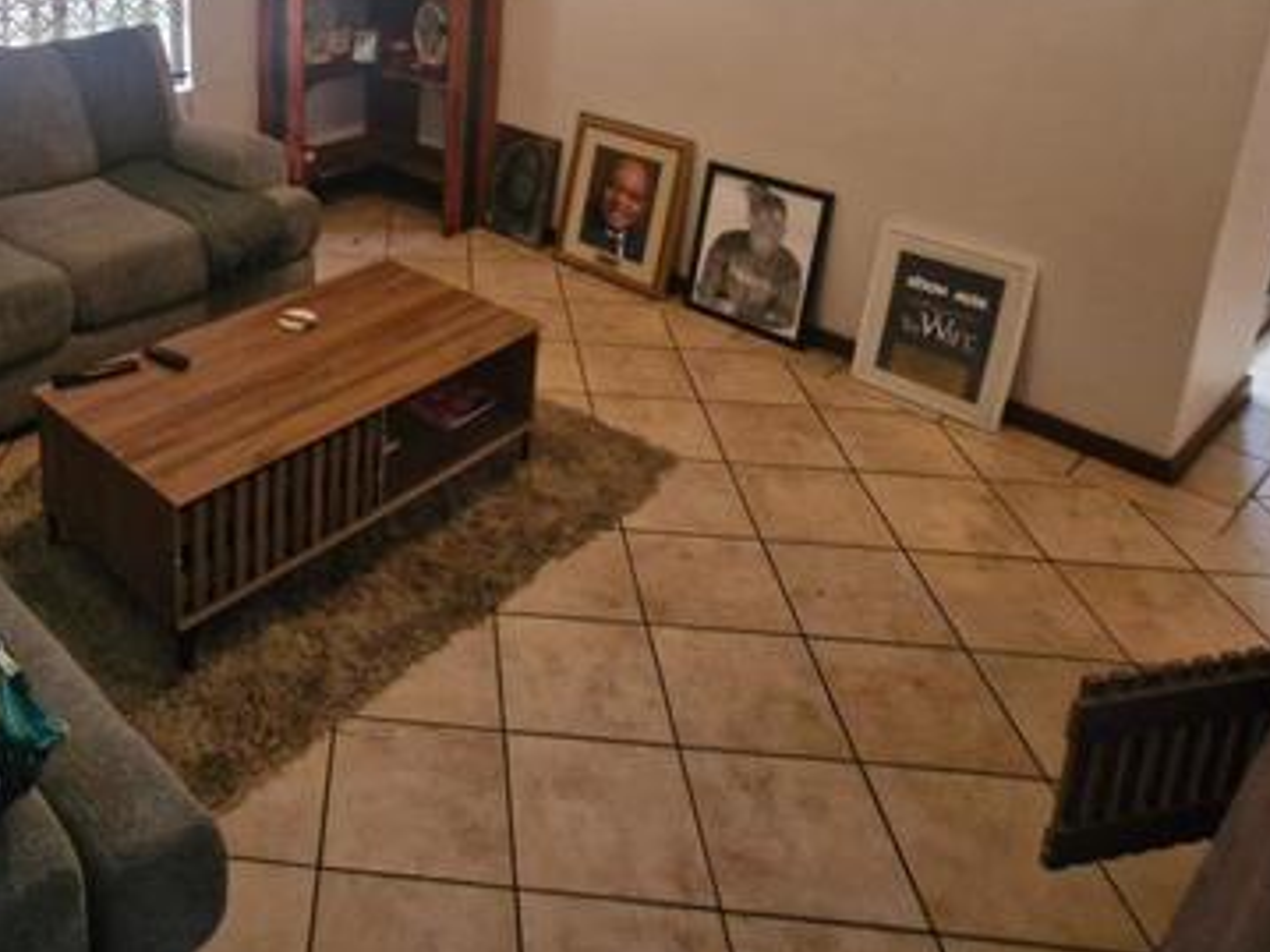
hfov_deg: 57.5
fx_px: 1064
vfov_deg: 44.2
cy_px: 106
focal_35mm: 29
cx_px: 269
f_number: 2.2
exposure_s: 1/33
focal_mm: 1.74
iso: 500
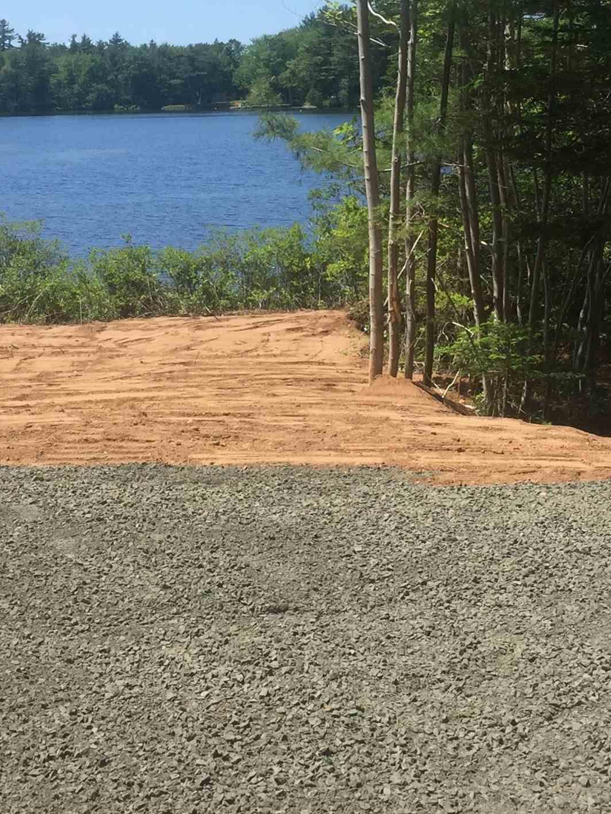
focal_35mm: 63
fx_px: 1482
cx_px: 350
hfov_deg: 23.3
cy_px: 295
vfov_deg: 30.6
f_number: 2.2
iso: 32
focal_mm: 4.15
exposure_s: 1/1799
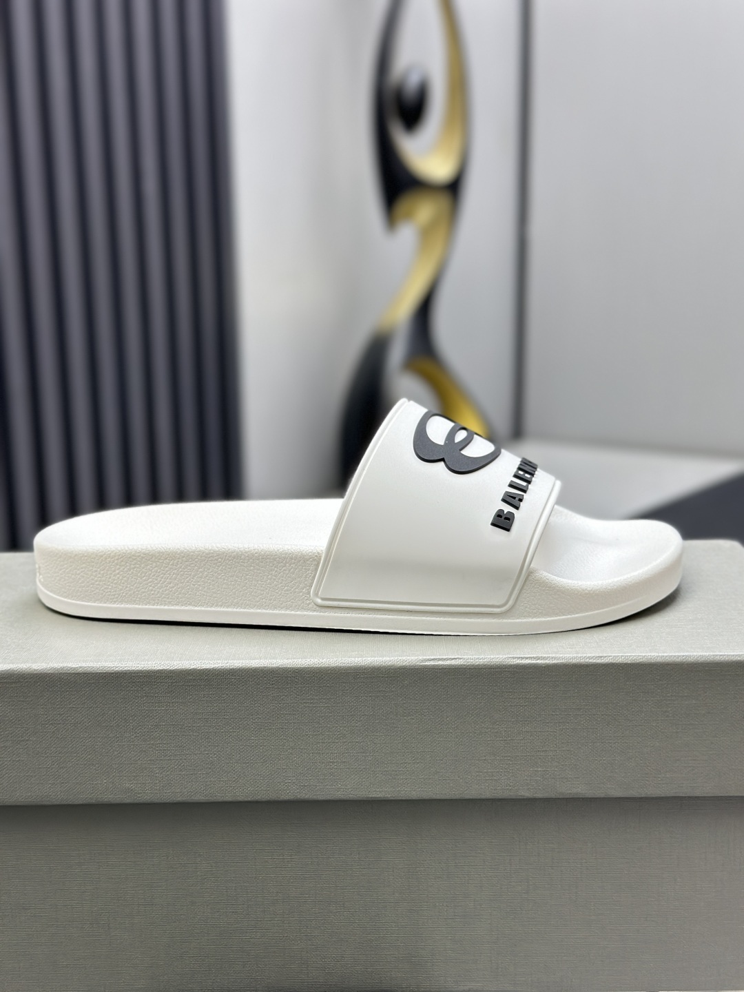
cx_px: 372
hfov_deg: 30.3
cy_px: 496
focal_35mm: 48
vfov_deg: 39.7
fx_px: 1376
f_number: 1.78
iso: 125
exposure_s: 1/100
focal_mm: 6.86
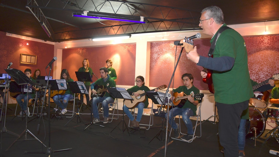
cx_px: 132
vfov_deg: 42.9
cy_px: 81
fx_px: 200
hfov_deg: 69.8
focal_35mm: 27
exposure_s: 1/80
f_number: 2.8
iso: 640
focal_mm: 16
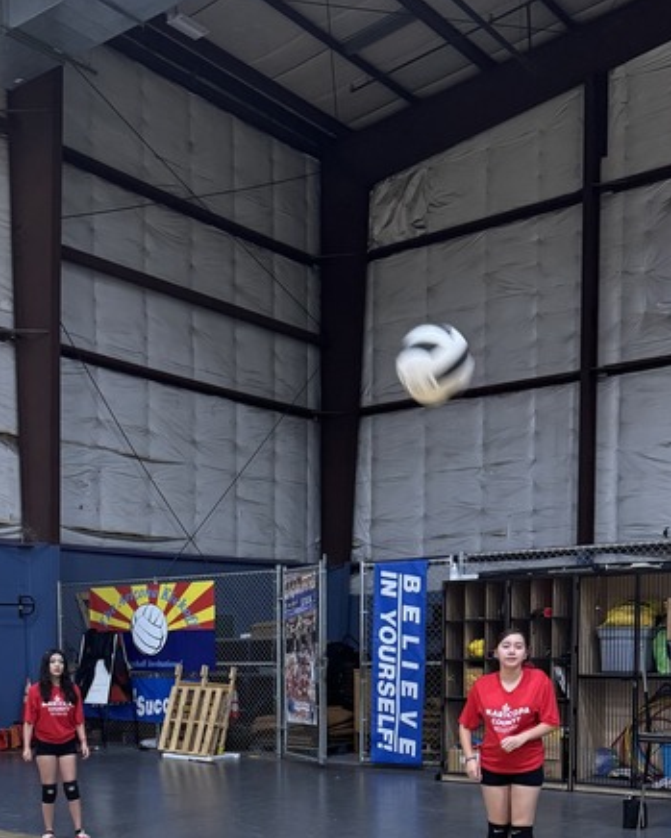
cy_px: 748
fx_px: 1067
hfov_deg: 34.4
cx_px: 190
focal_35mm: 43
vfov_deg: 39.9
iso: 320
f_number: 1.78
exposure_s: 1/60
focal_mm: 6.76
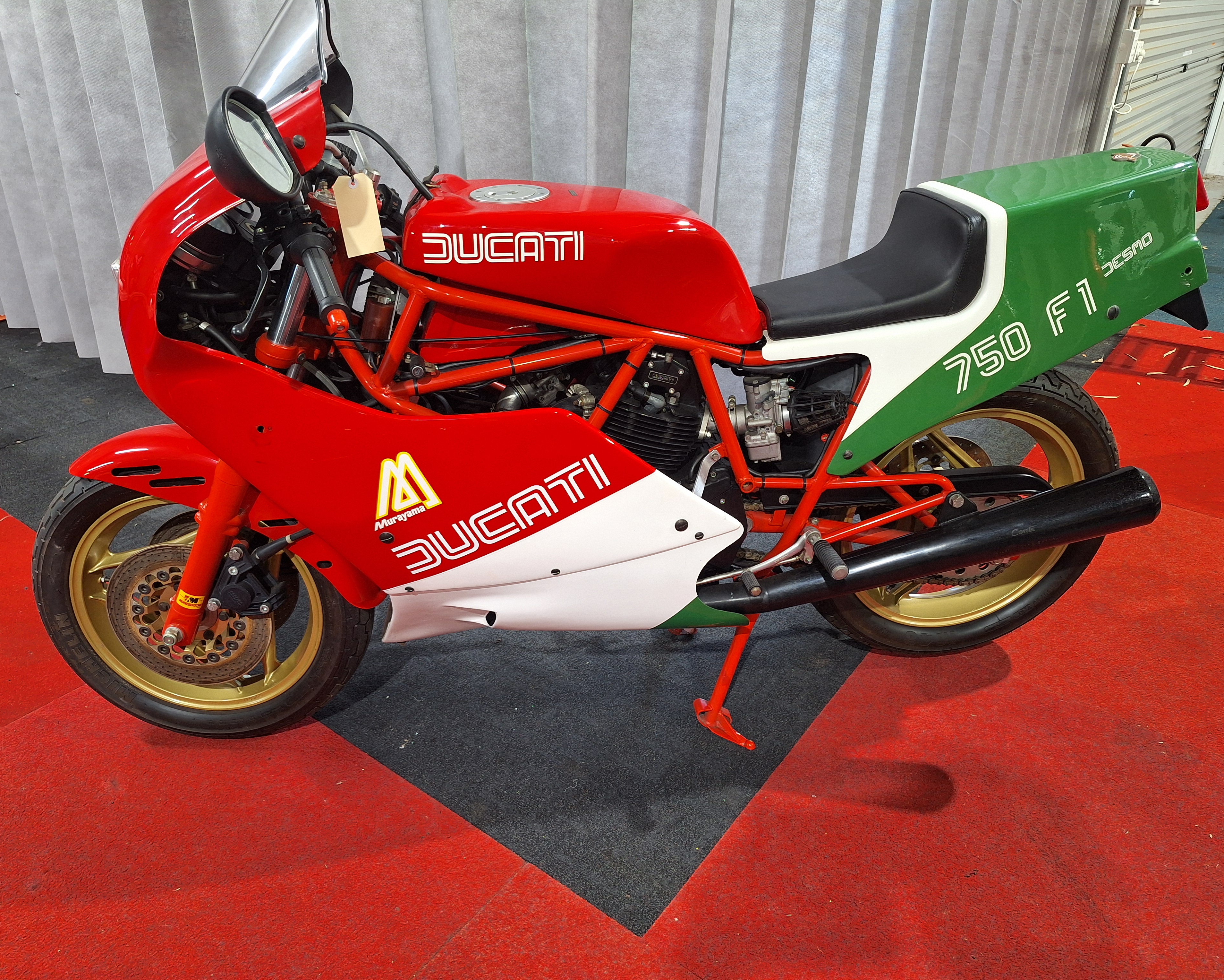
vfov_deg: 58.8
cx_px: 595
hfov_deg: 70.3
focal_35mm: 24
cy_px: 490
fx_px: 869
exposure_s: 1/33
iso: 200
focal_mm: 5.54
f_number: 1.8
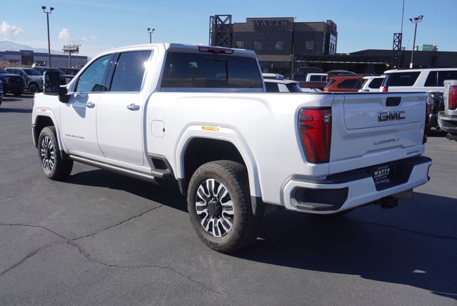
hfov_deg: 55.1
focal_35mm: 34
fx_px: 438
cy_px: 153
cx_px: 228
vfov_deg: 38.4
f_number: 8
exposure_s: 1/320
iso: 100
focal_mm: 23
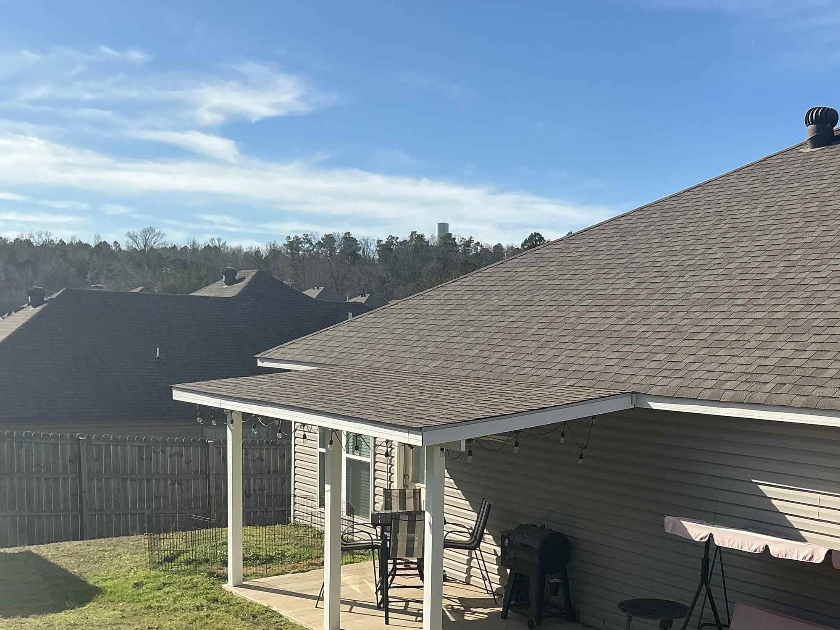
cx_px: 549
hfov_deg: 43.3
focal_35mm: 43
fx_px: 1043
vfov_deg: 33.0
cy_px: 470
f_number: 1.8
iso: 25
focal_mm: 3
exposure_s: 1/1912
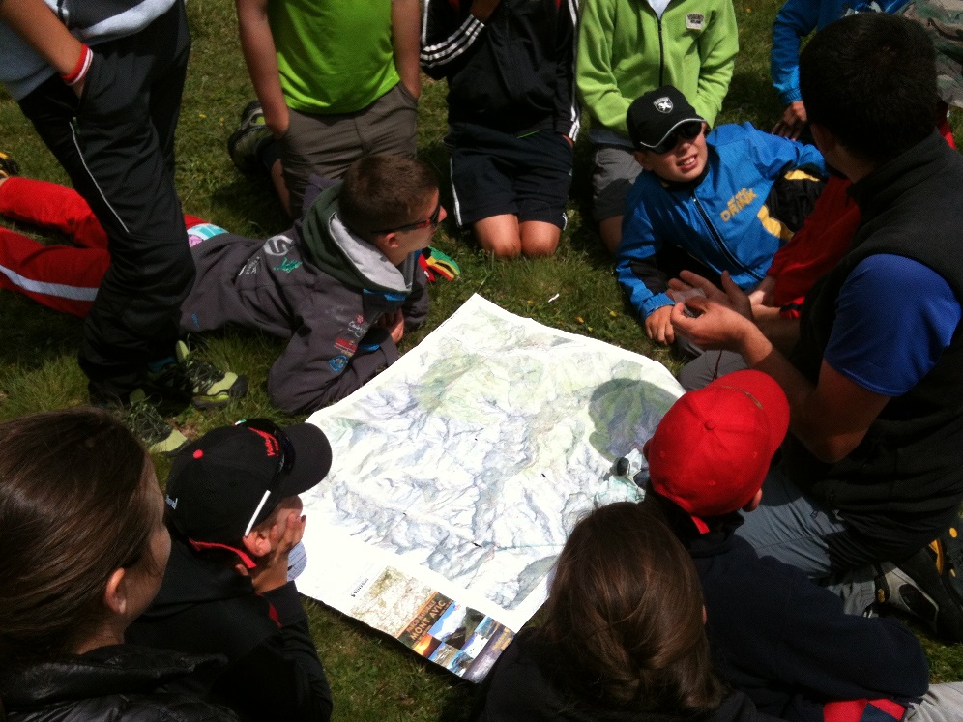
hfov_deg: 51.3
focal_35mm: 36
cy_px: 357
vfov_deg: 39.7
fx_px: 1002
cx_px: 494
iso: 64
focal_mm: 3.85
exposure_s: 1/2421
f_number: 2.8
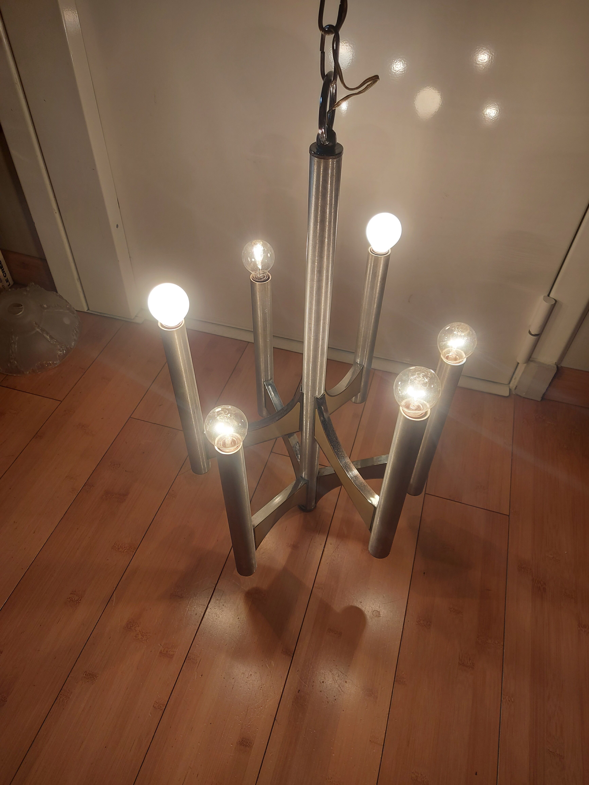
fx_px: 544
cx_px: 294
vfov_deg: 71.6
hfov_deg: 56.8
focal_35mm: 24
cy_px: 392
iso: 40
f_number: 1.8
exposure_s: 1/100
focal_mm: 5.23
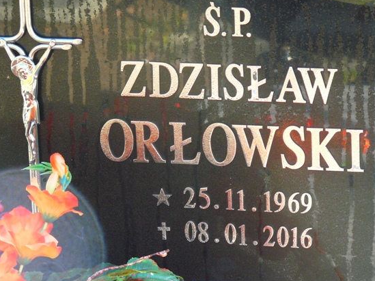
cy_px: 134
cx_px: 202
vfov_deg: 8.8
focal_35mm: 168
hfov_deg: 11.8
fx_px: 1819
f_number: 3.3
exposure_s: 1/125
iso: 250
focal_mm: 24.1
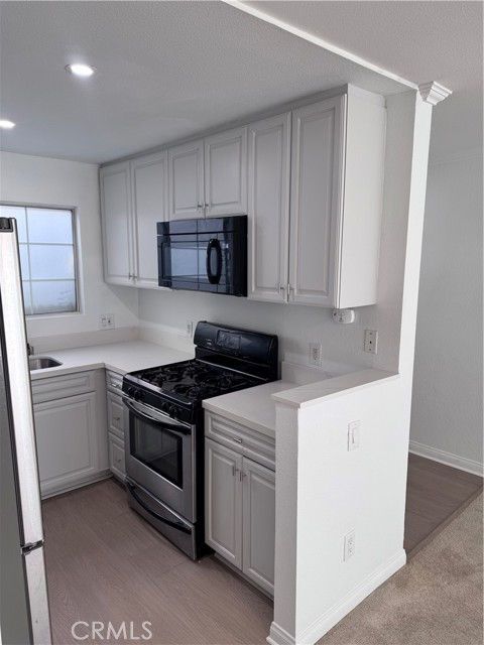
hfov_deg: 56.8
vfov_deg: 71.6
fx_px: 447
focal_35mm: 24
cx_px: 242
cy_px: 322
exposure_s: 1/120
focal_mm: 6.76
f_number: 1.78
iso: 80
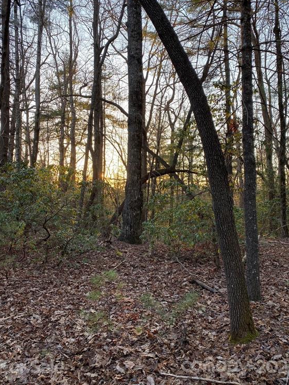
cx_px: 147
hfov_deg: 51.4
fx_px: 301
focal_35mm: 27
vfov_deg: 65.3
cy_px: 186
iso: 40
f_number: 1.8
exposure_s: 1/122
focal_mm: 4.25
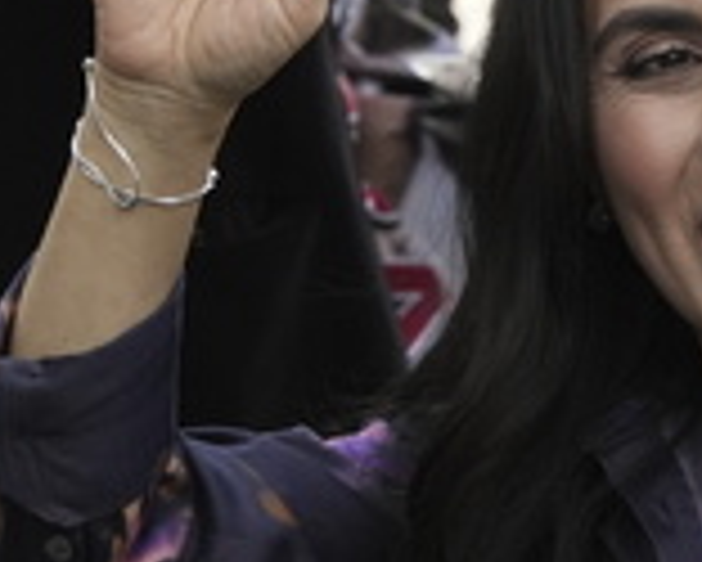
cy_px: 101
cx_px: 752
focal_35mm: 207
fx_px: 4310
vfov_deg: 7.5
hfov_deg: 9.2
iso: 800
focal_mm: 33.7
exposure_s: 1/800
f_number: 4.5
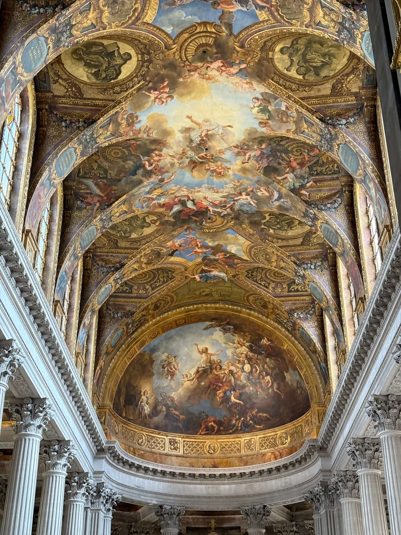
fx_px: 741
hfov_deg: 30.3
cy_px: 268
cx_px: 200
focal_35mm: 48
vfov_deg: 39.7
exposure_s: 1/50
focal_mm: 6.76
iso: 250
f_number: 1.78
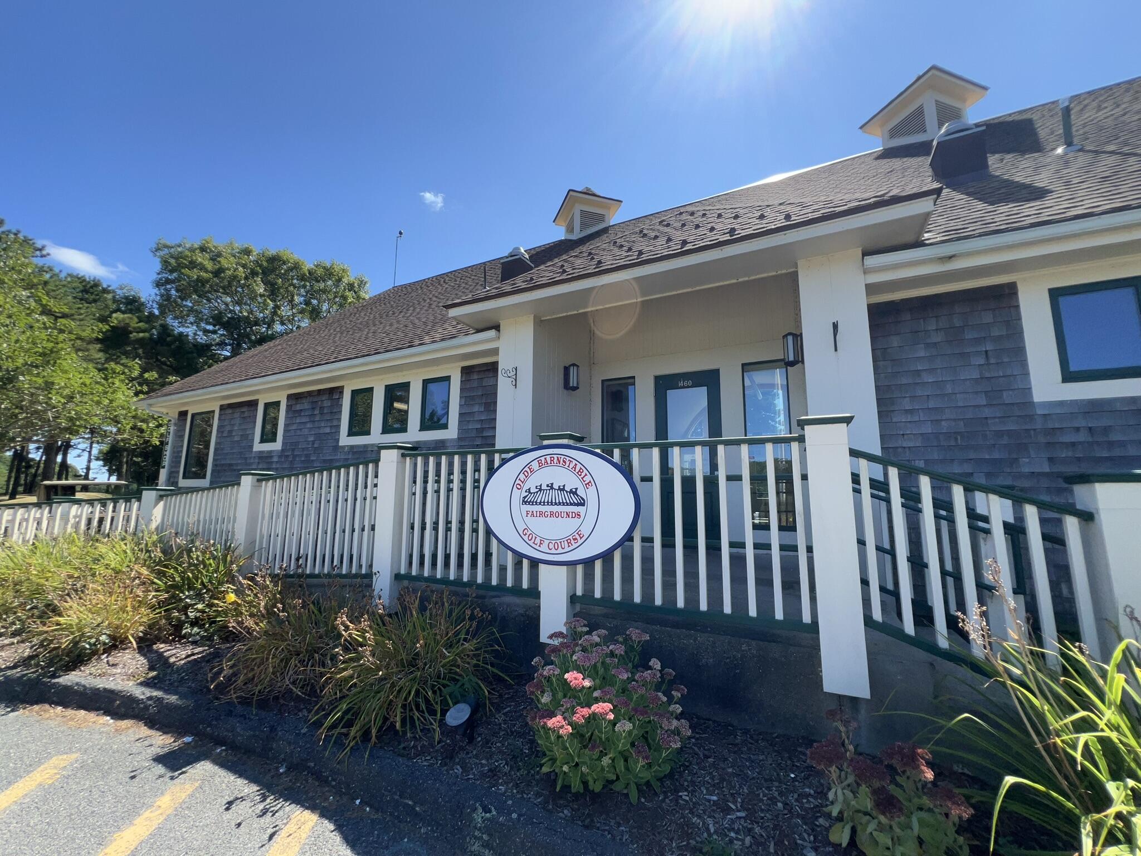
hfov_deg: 106.2
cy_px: 428
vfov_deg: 89.9
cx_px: 570
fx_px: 429
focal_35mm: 13
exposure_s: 1/803
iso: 32
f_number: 1.8
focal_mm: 1.57
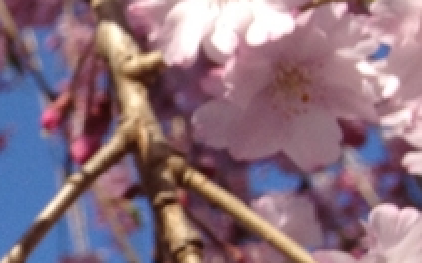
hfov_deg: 10.3
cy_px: 291
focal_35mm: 181
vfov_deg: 7.2
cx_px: -545
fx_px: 2081
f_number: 2.4
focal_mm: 4.28
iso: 64
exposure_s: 1/1534
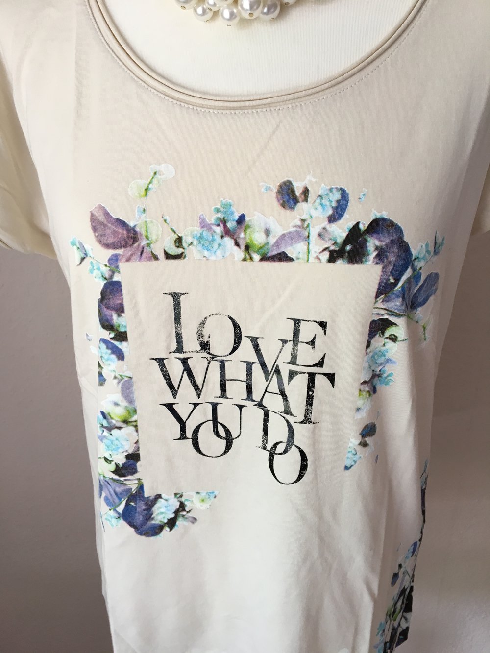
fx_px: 547
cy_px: 326
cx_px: 245
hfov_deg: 48.2
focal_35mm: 29
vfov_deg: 61.7
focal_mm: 4.15
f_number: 2.2
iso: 32
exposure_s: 1/30
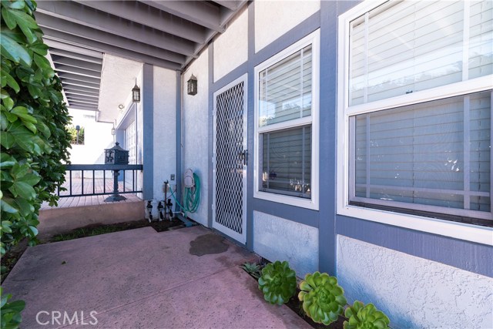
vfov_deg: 73.8
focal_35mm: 16
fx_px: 219
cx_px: 246
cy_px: 164
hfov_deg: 96.7
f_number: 8
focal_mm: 16
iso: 100
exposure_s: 1/15
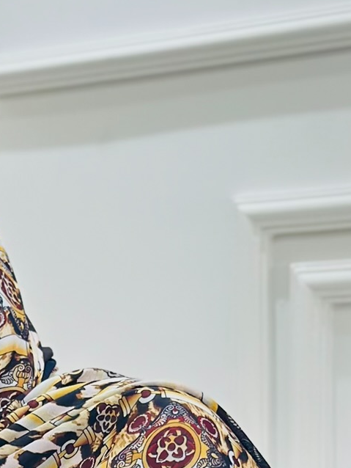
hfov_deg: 9.6
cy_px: 473
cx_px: 2
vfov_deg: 12.7
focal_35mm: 154
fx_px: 2081
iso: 125
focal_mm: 6.86
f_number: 1.78
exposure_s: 1/100
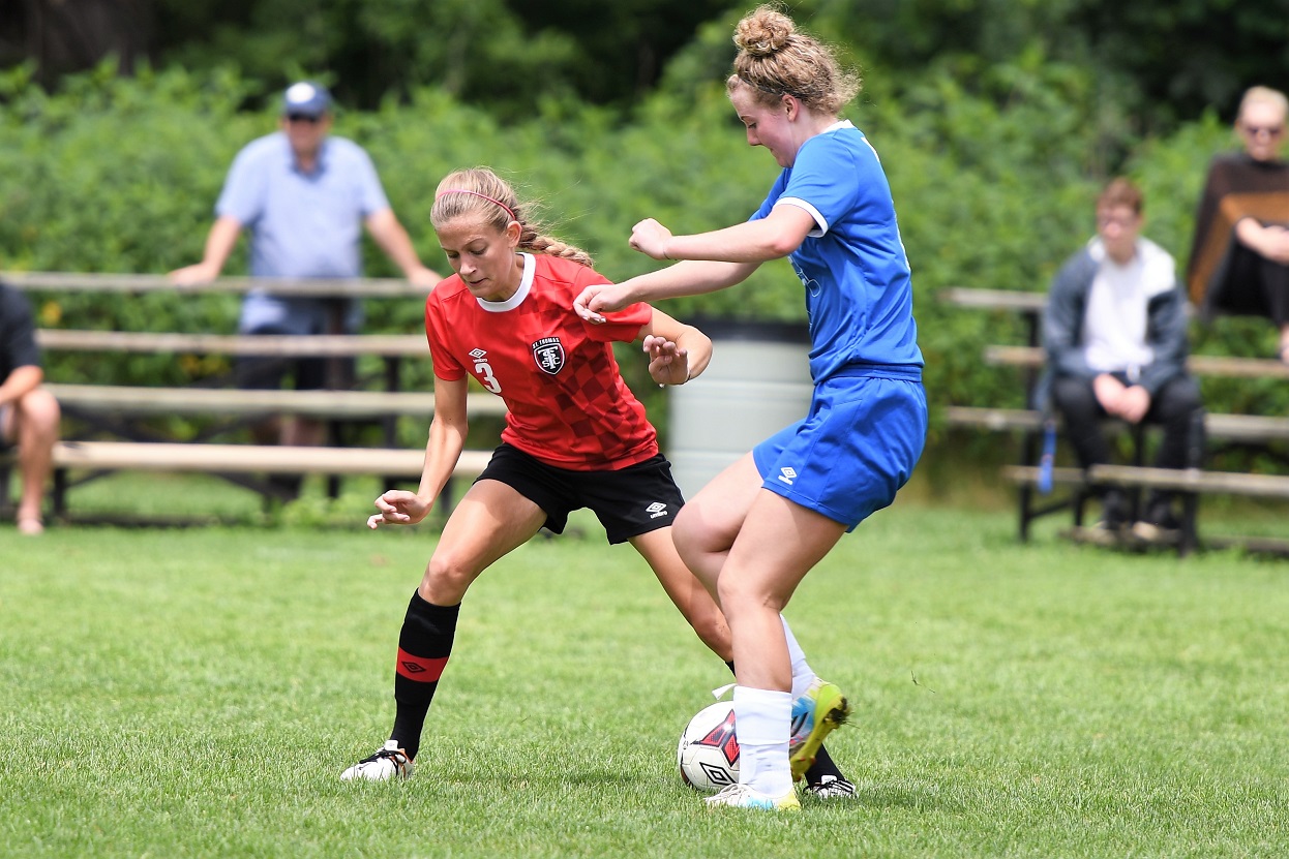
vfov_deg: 4.6
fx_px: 10742
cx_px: 644
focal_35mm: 300
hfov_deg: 6.9
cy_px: 430
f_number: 2.8
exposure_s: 1/1000
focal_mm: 200
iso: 100
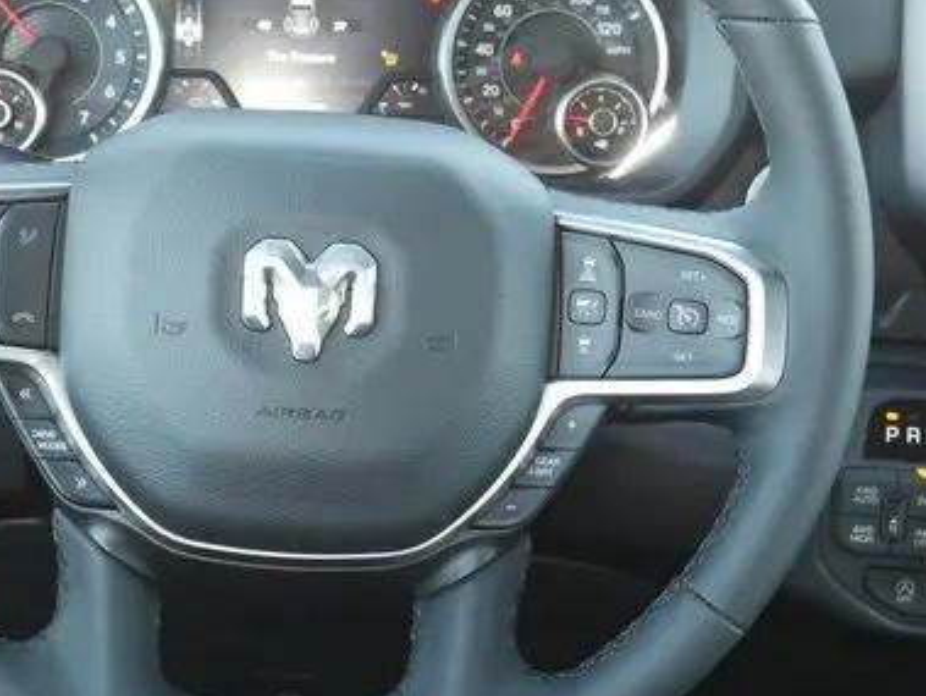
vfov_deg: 20.7
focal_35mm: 71
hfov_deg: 27.2
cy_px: 272
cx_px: 323
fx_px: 1901
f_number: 4.6
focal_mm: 21
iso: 200
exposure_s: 1/15
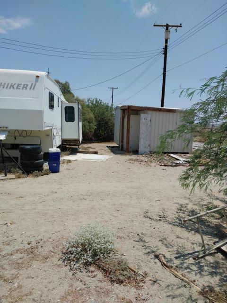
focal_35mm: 26
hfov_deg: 53.1
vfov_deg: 67.3
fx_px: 227
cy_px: 152
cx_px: 114
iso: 20
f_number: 1.8
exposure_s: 1/1623
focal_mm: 4
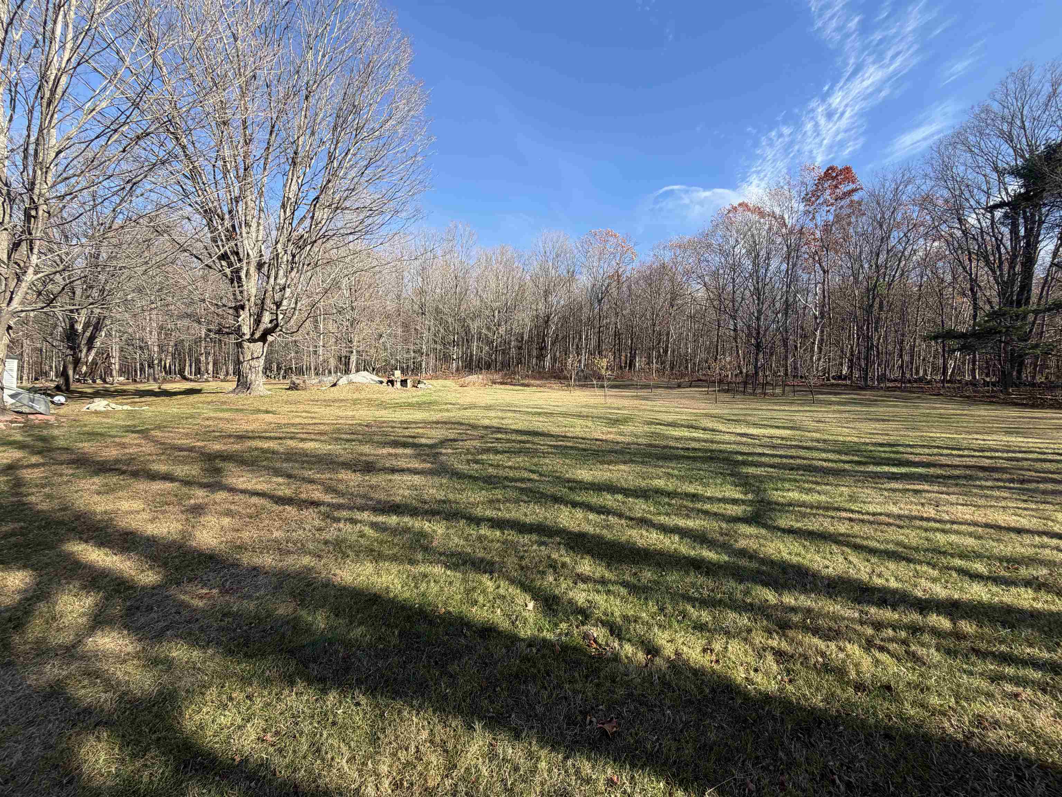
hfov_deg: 102.1
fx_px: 430
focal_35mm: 14
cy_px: 398
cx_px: 531
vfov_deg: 85.7
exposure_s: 1/510
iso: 40
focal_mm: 2.22
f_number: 2.2
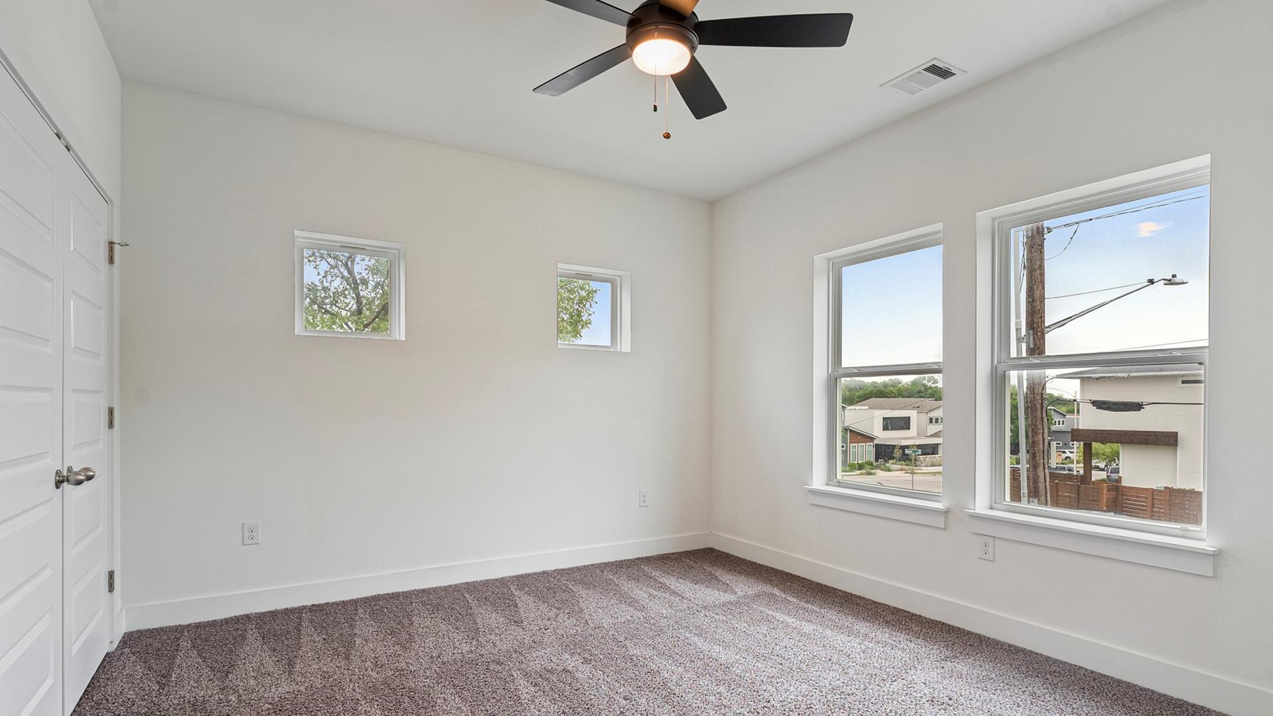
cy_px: 405
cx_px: 629
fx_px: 623
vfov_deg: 59.6
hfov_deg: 91.2
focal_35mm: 18
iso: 640
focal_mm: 16.4
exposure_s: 1/25
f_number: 8
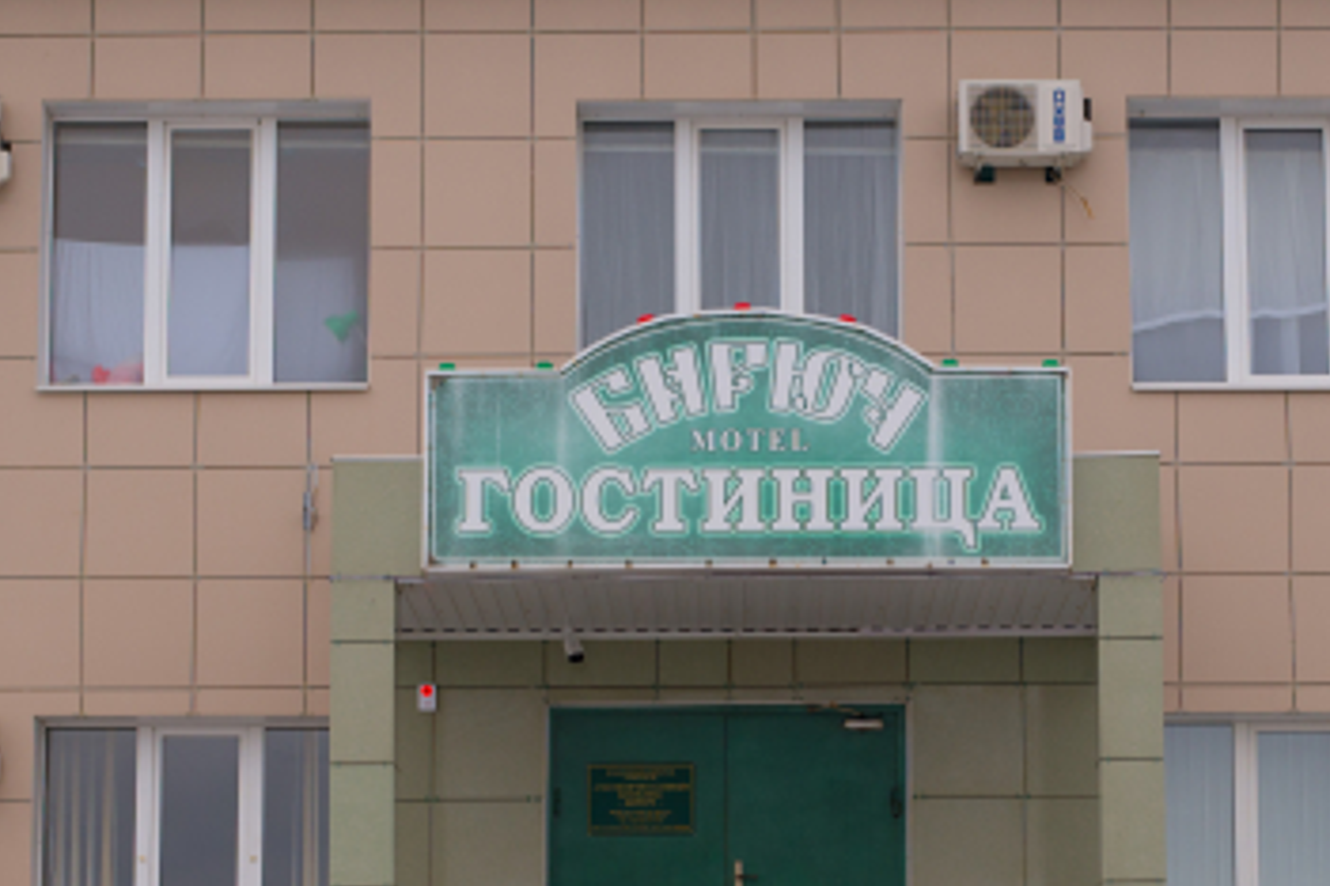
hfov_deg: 17.9
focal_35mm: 114
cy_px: 757
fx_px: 4211
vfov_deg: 12.0
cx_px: 724
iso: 220
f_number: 5.6
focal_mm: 50
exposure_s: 1/160
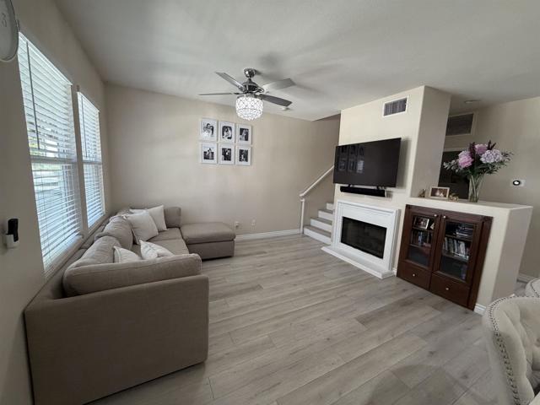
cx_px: 270
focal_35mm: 14
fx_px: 218
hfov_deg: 102.1
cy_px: 202
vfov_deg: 85.7
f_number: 2.2
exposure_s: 1/120
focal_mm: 2.22
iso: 320
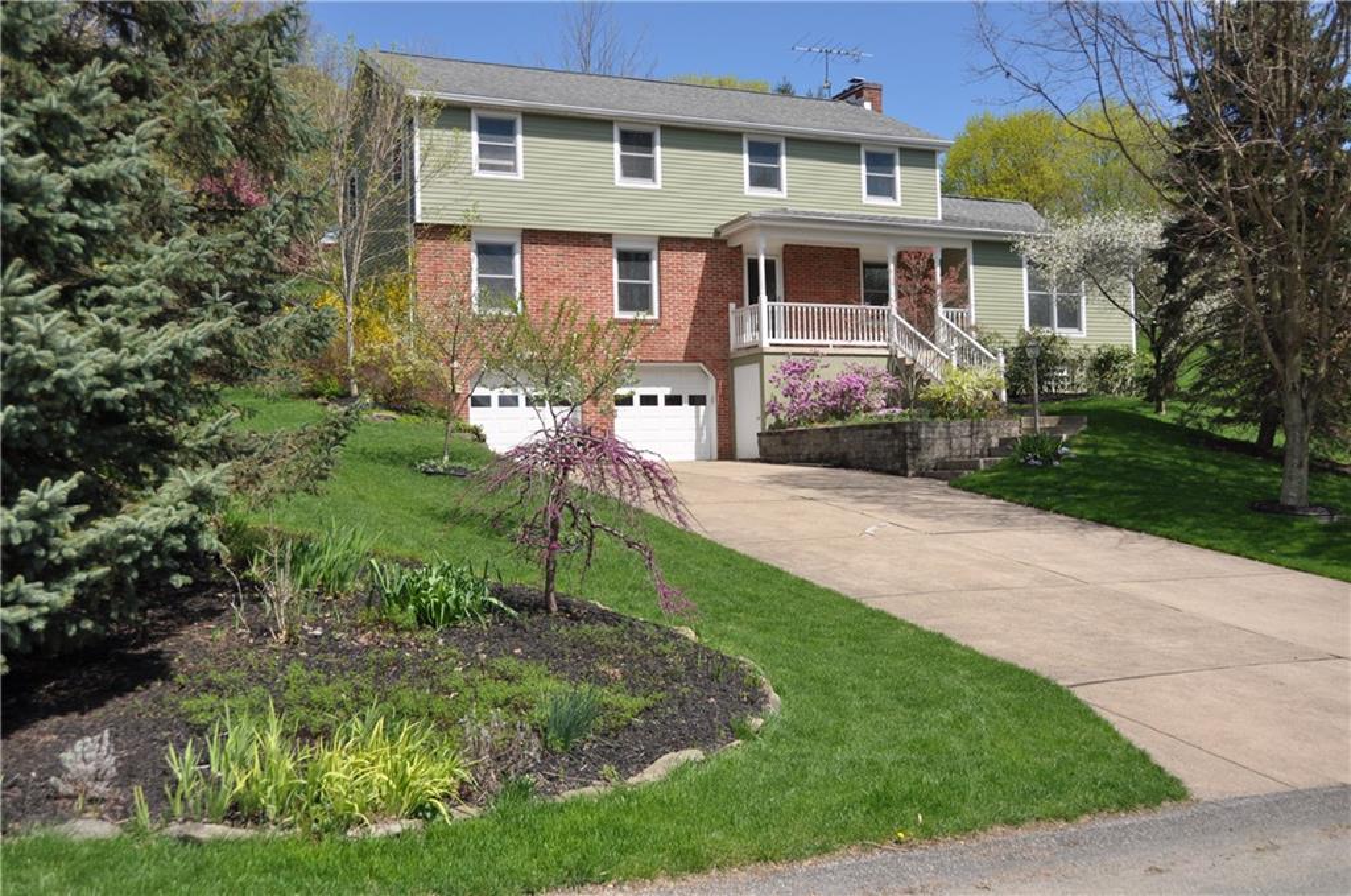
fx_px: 1236
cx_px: 676
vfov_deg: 39.8
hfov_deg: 57.3
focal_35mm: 33
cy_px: 448
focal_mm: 22
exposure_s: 1/2000
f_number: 3.8
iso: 200
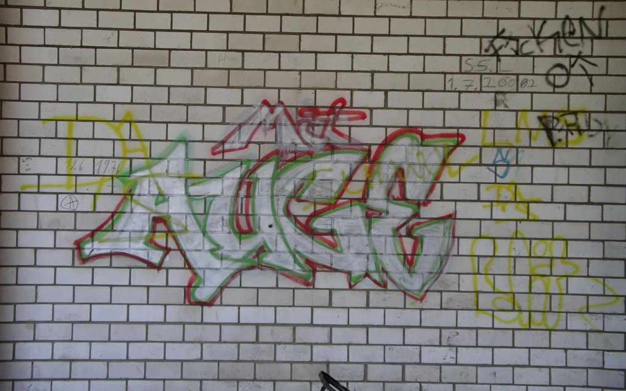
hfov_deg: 36.3
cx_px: 311
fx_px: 955
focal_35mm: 56
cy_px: 177
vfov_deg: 23.1
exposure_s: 1/50
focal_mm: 10.9
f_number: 3.2
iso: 125
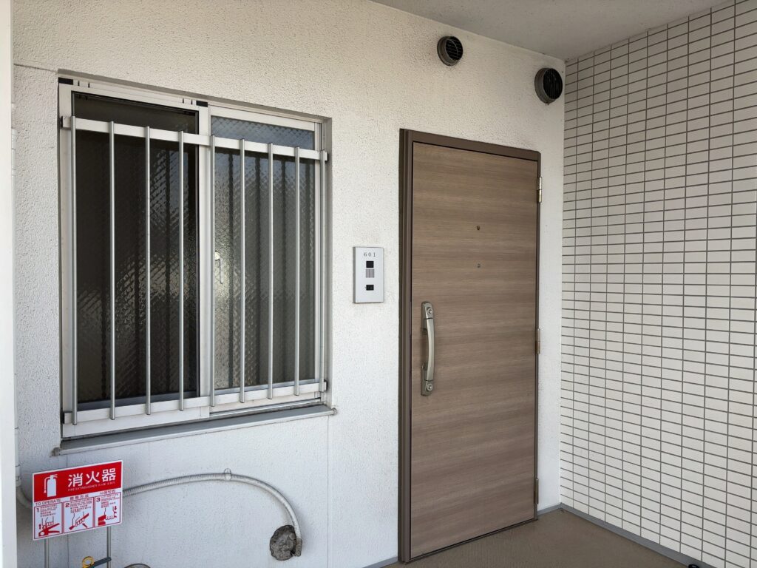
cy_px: 284
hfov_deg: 67.3
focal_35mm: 26
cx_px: 378
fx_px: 569
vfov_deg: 53.1
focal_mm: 5.96
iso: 50
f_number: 1.6
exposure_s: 1/437
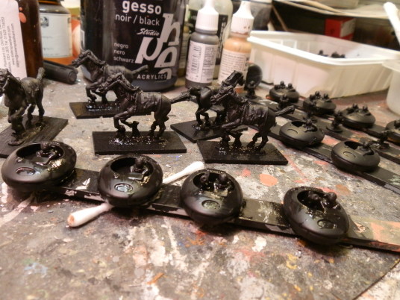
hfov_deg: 63.4
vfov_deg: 49.7
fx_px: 324
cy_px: 150
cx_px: 200
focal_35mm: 28
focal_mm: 5
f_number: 3.1
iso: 200
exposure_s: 1/20
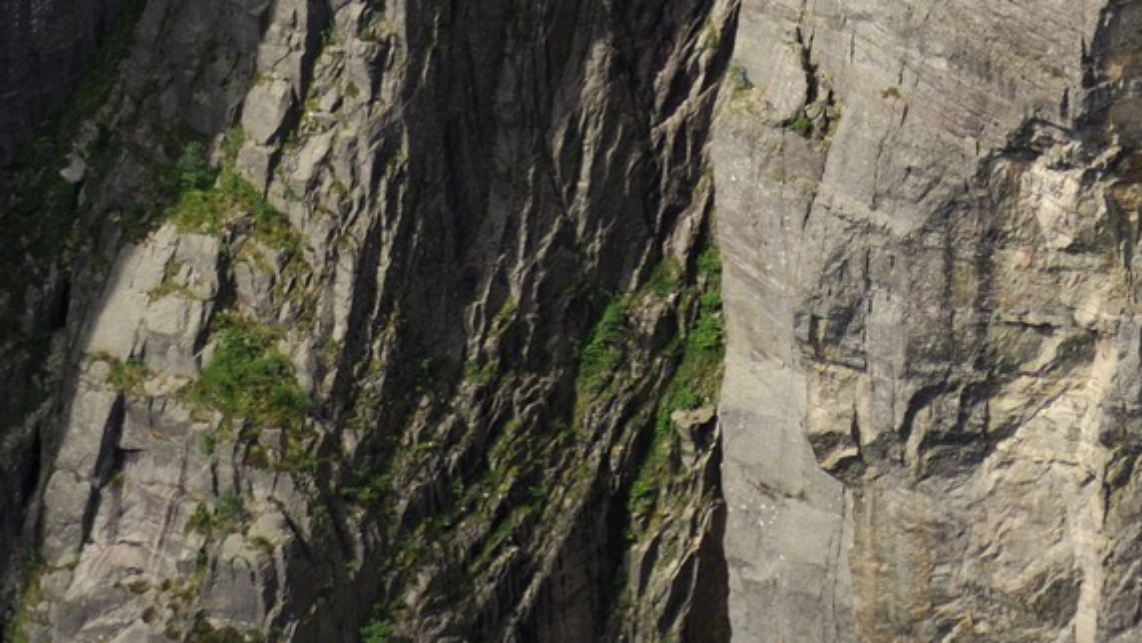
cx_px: 1010
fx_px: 9298
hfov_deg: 7.0
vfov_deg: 3.9
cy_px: -831
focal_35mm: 307
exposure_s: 1/1250
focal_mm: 70
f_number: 4
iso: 100
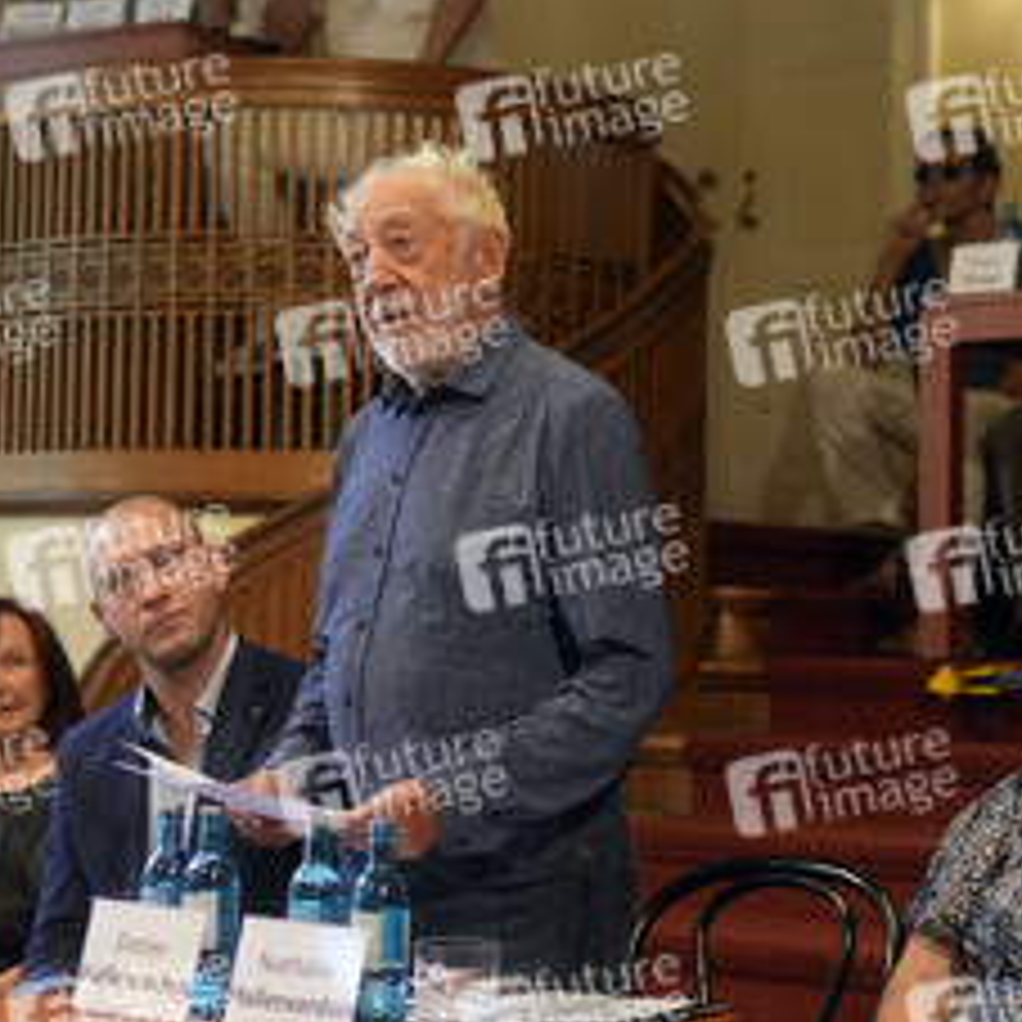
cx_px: 452
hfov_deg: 22.8
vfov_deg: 22.7
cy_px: 446
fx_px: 2539
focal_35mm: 76
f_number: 2
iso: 640
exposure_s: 1/200
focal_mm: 30
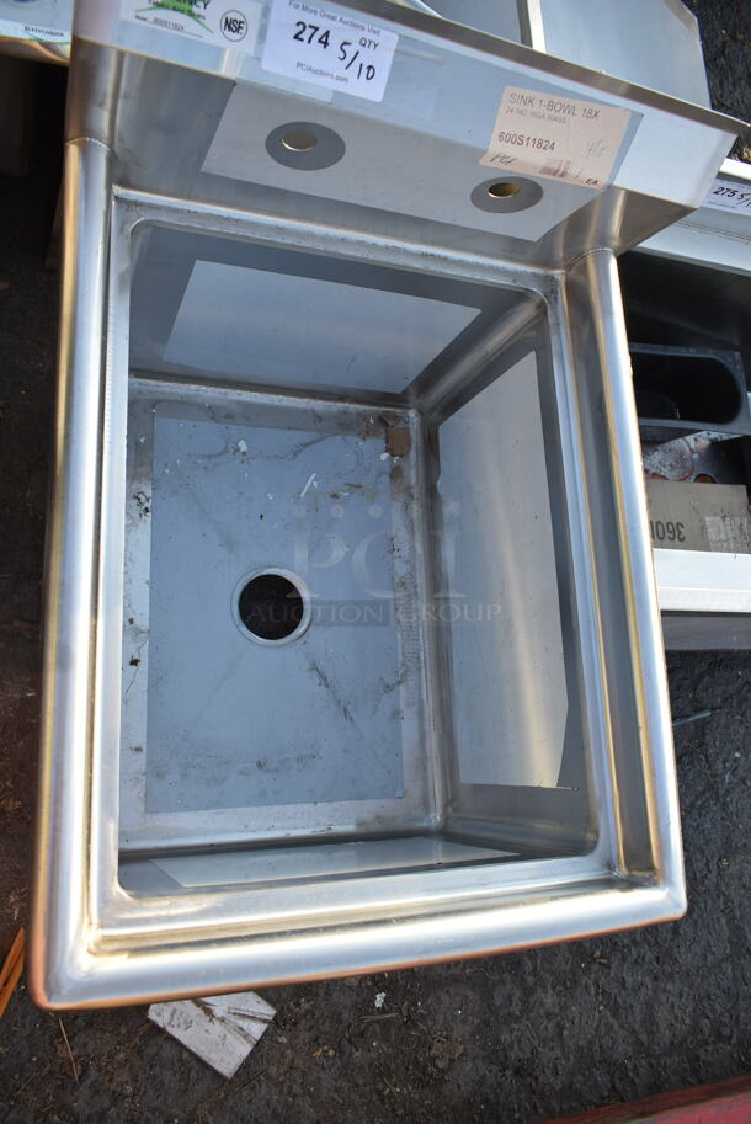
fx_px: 844
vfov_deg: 67.3
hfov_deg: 48.0
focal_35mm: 27
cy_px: 562
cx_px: 376
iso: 100
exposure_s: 1/125
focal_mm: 18
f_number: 5
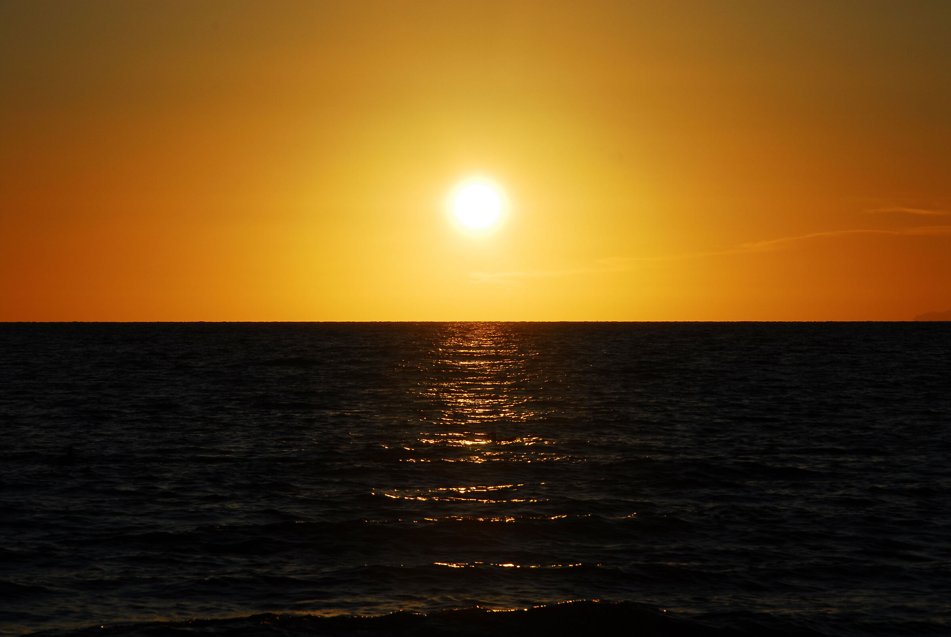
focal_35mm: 158
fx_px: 4166
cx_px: 476
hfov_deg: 13.0
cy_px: 318
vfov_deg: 8.7
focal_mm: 105
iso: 100
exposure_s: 1/400
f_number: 10
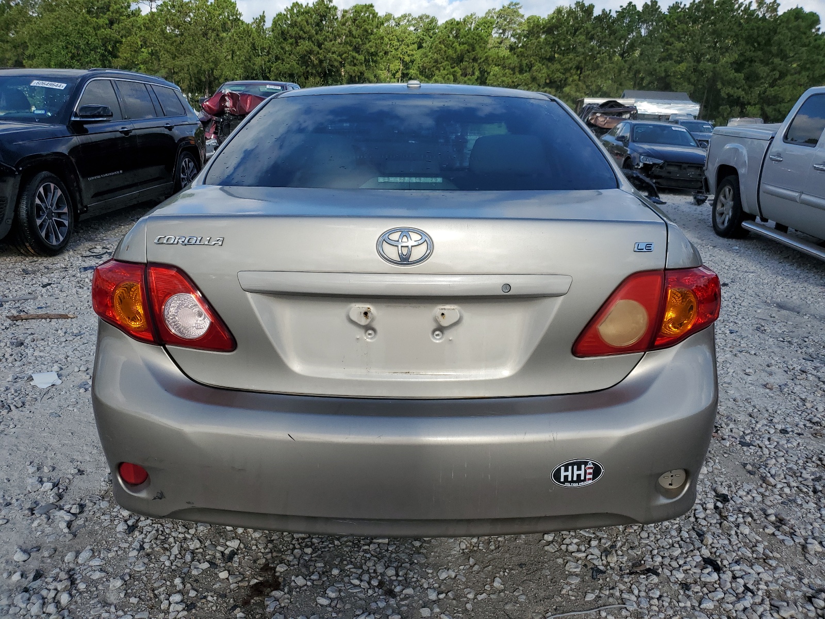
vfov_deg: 53.1
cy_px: 310
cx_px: 412
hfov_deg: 67.3
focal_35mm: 26
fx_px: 620
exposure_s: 1/3333
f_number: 1.5
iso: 50
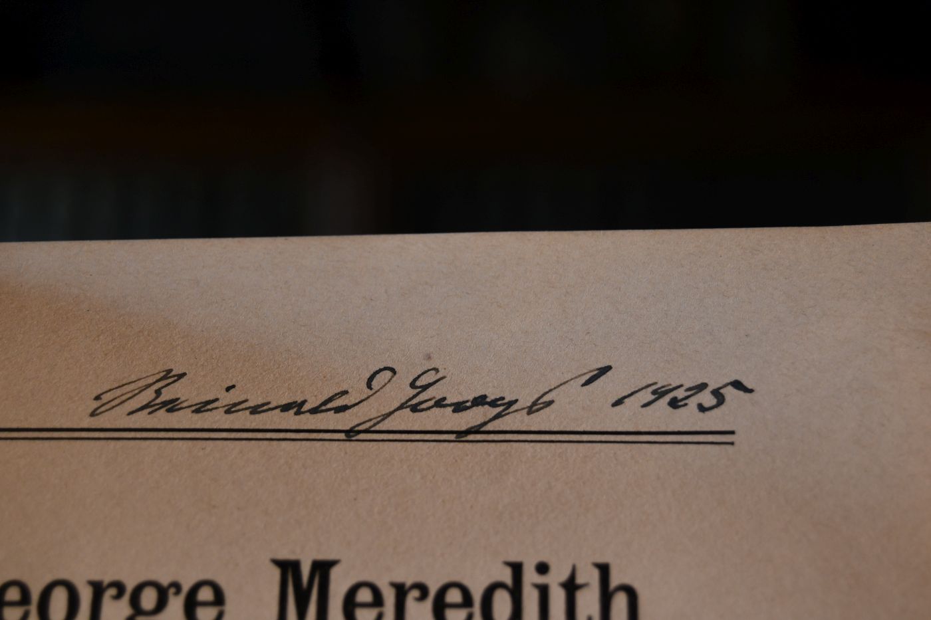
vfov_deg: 16.6
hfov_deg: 24.8
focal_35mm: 82
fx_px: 2120
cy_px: 310
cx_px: 466
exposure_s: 1/160
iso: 800
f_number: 5.6
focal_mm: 55
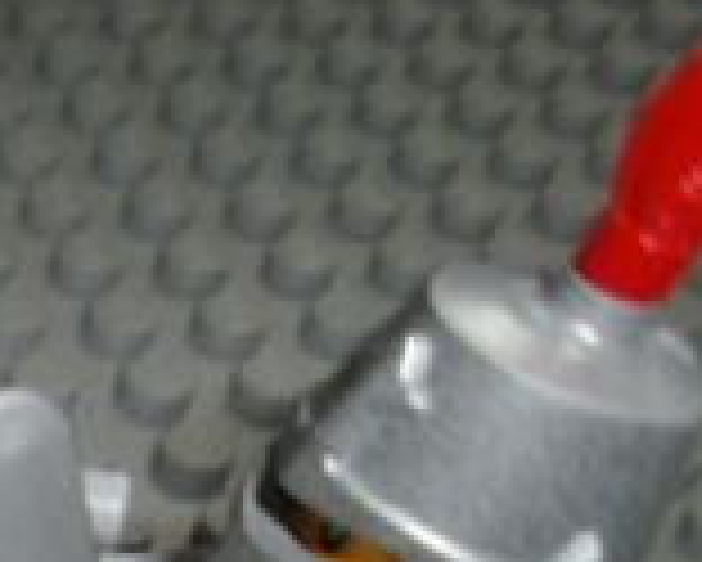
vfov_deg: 13.7
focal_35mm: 104
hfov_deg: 15.4
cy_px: 913
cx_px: -621
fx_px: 2162
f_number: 2.6
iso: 125
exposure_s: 1/25
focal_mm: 4.65
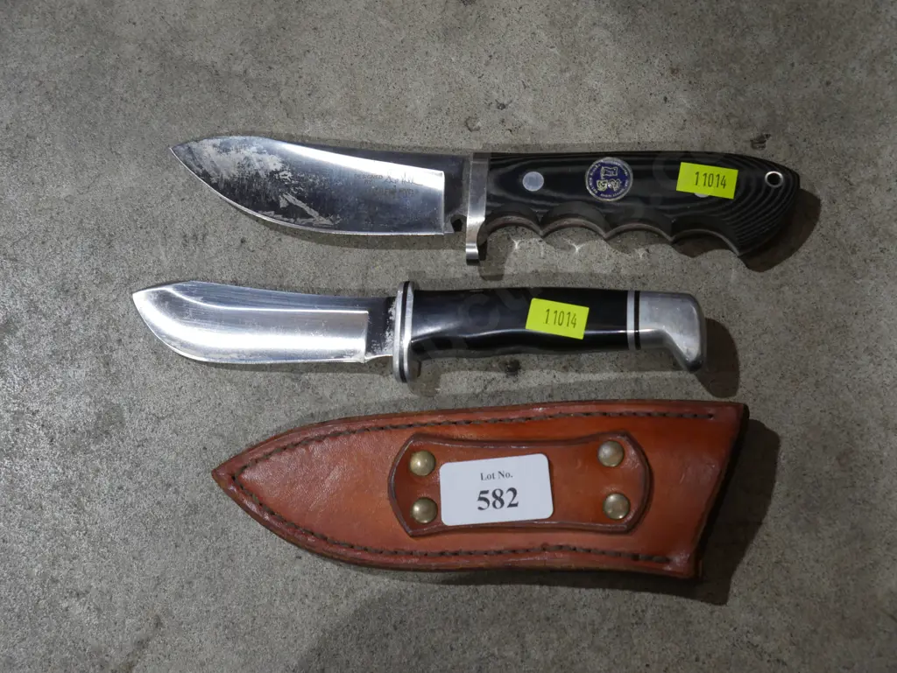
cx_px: 448
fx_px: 1659
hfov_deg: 30.3
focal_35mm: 64
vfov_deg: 22.9
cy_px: 336
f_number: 6.3
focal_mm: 32
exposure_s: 1/80
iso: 400
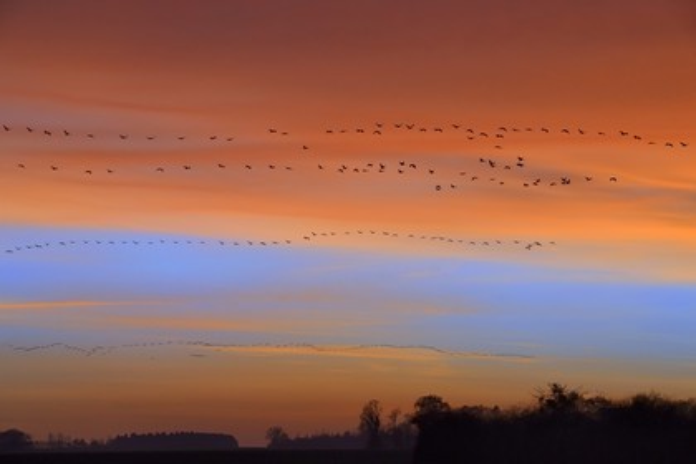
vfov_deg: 8.9
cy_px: 232
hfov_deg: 13.2
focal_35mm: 155
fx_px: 2996
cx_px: 348
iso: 1600
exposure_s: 1/320
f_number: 14
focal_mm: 155
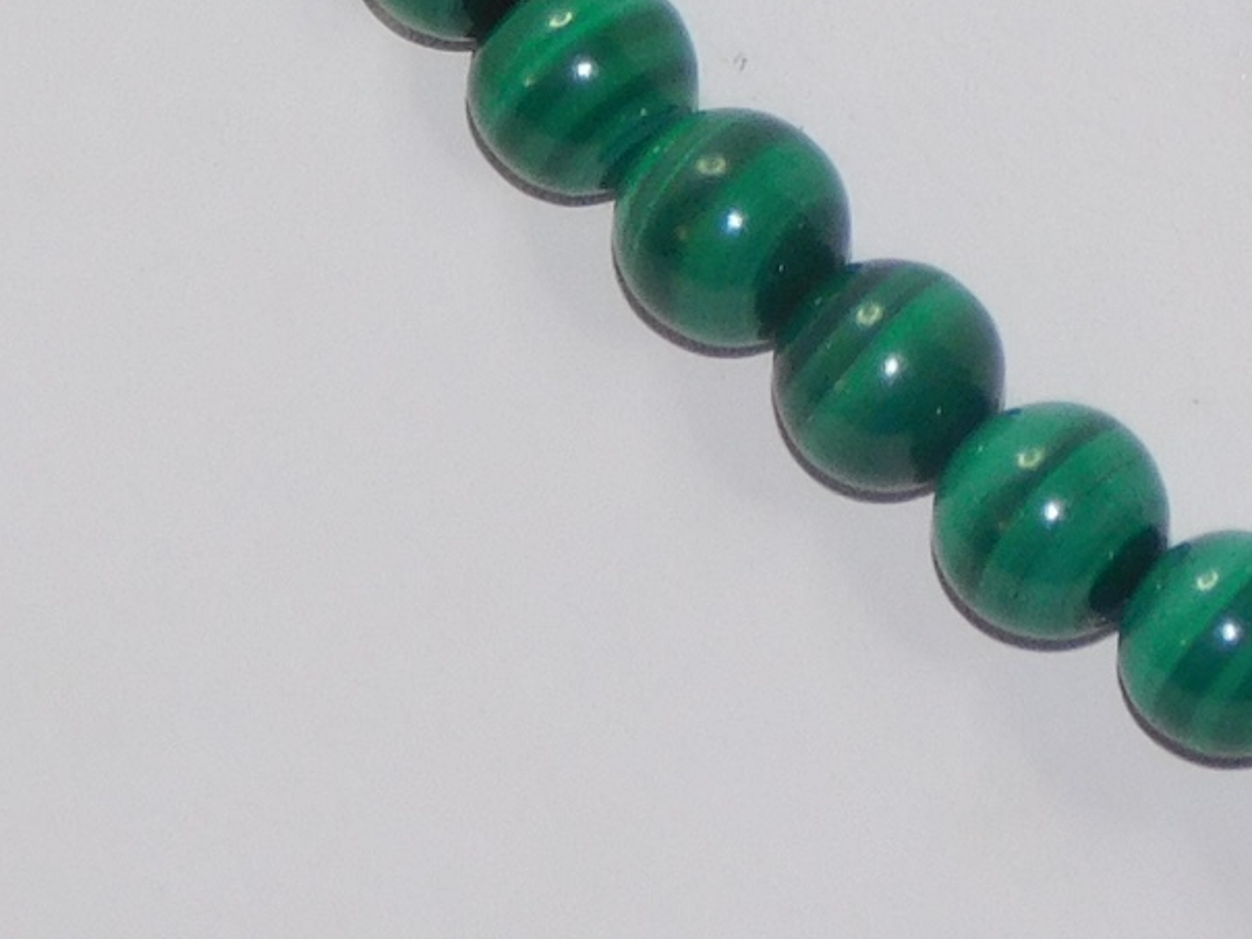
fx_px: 22171
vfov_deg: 2.4
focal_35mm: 613
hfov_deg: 3.2
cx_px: 1857
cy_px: -801
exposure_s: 1/60
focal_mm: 26.3
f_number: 5.1
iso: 200
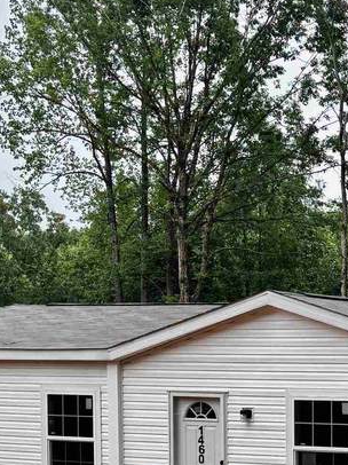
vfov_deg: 23.4
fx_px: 1100
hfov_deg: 16.9
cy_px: 387
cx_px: 454
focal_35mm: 82
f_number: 1.6
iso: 50
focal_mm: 5.96
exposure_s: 1/818
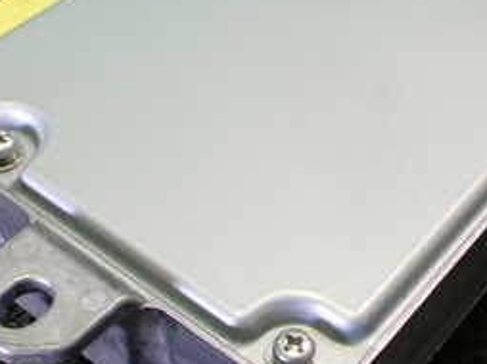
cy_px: 146
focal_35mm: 71
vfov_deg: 20.7
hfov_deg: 27.3
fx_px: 998
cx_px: 313
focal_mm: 5.4
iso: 800
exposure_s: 1/100
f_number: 2.3
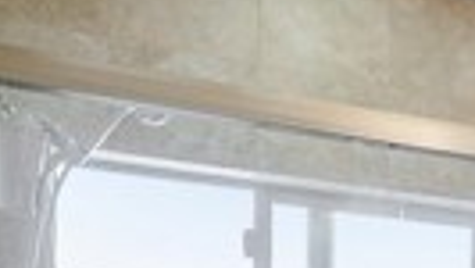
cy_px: 507
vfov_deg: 12.1
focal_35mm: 91
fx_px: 1147
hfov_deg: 17.7
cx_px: 907
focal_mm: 18
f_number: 8
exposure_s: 1/25
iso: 125
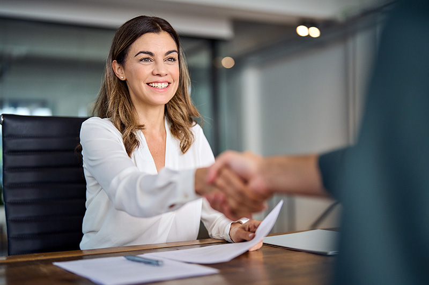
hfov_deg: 39.6
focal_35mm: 50
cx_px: 214
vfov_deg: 26.9
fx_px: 595
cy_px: 142
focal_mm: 50
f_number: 1.3
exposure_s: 1/200
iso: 800
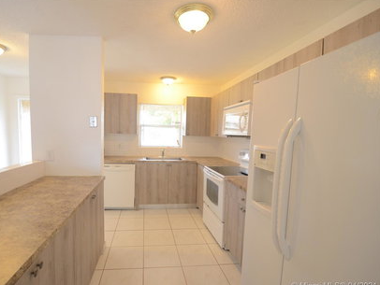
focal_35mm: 17
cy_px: 143
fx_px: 187
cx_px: 158
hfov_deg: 90.2
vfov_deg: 74.8
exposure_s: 1/40
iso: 800
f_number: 3.5
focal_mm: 10
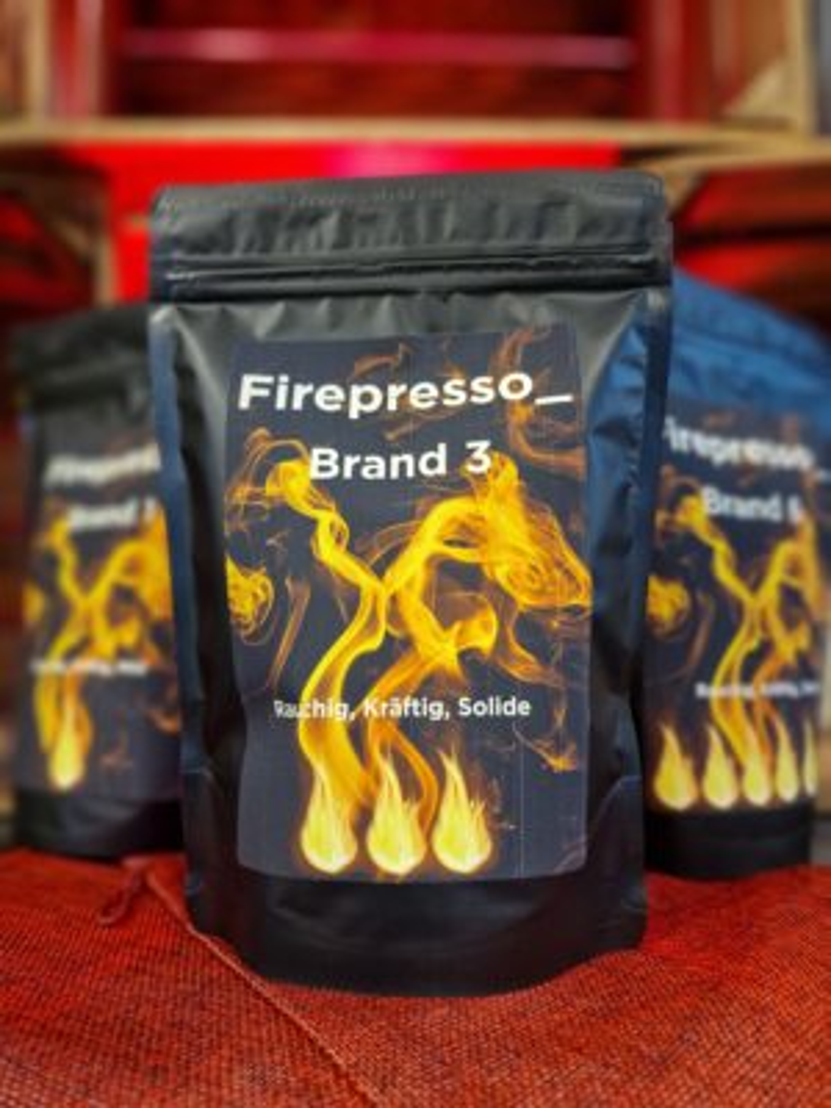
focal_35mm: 23
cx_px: 416
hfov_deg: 58.9
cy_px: 554
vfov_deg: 73.9
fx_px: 736
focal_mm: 6.4
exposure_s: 1/49
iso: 250
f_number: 1.8
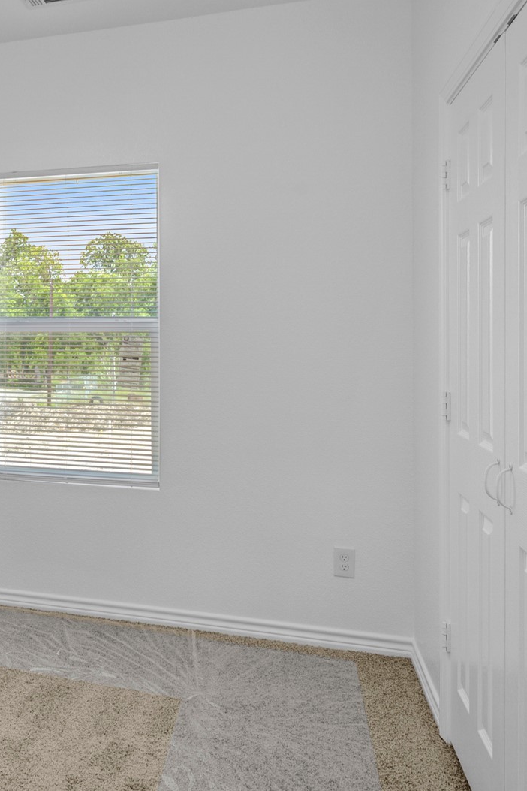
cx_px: 29
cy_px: 344
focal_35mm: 33
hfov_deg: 36.8
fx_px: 725
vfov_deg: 57.0
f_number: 8
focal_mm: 16
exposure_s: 1/8
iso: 160
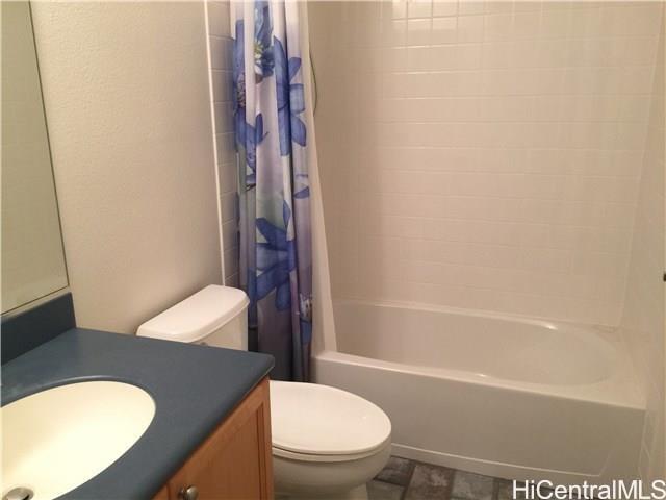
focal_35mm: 29
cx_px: 333
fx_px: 558
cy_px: 250
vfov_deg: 48.2
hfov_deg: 61.7
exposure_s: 1/15
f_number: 2.2
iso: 50
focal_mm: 4.15
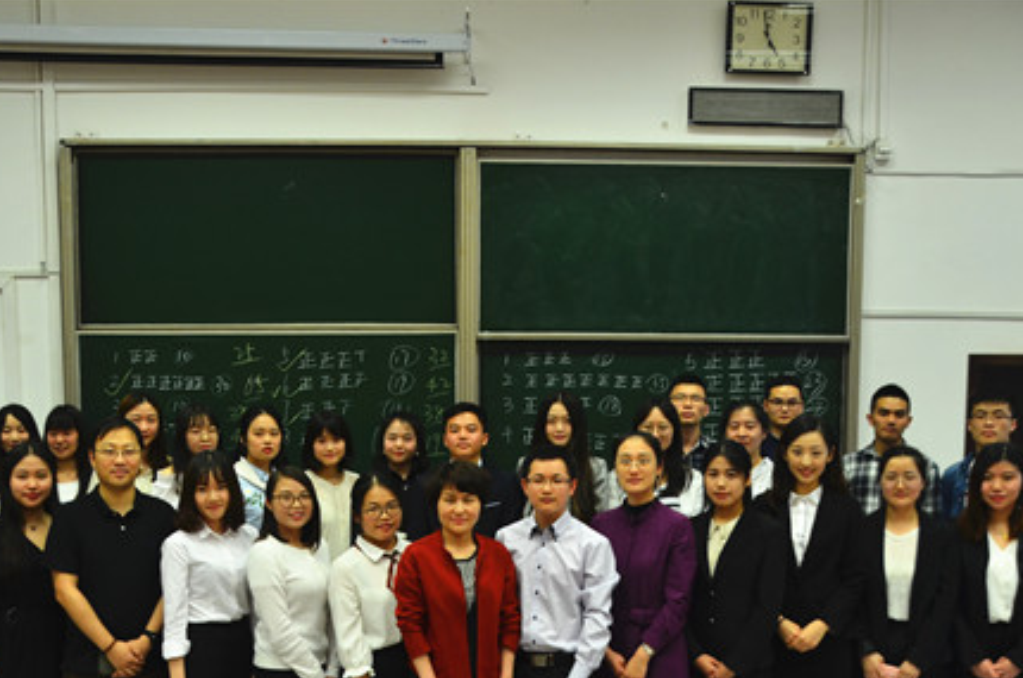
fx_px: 1305
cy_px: 467
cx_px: 450
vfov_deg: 28.9
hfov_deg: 42.7
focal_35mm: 46
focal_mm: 22
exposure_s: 1/40
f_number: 3.8
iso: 320
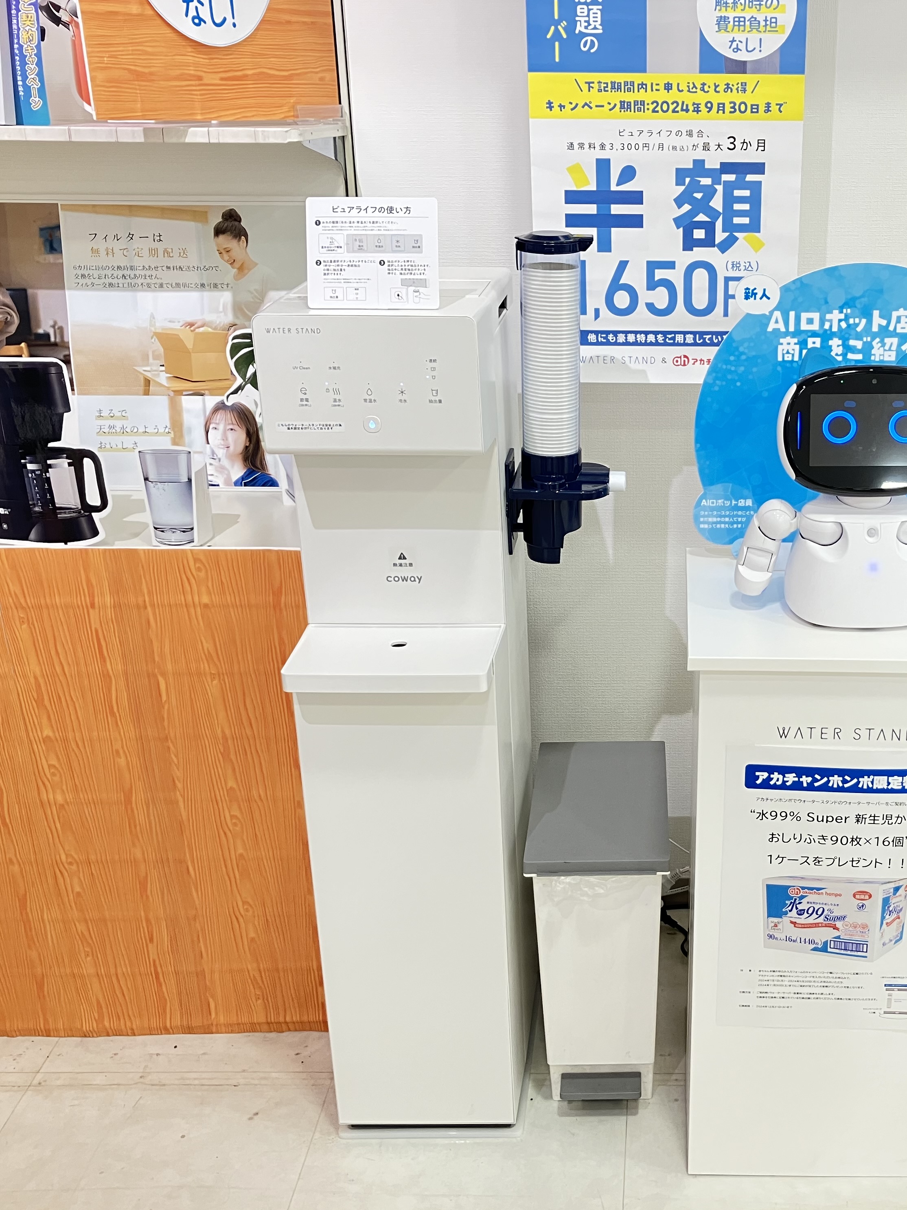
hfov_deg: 36.7
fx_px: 1328
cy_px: 605
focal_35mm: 38
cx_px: 697
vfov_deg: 49.0
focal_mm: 3.99
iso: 100
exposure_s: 1/60
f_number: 1.8
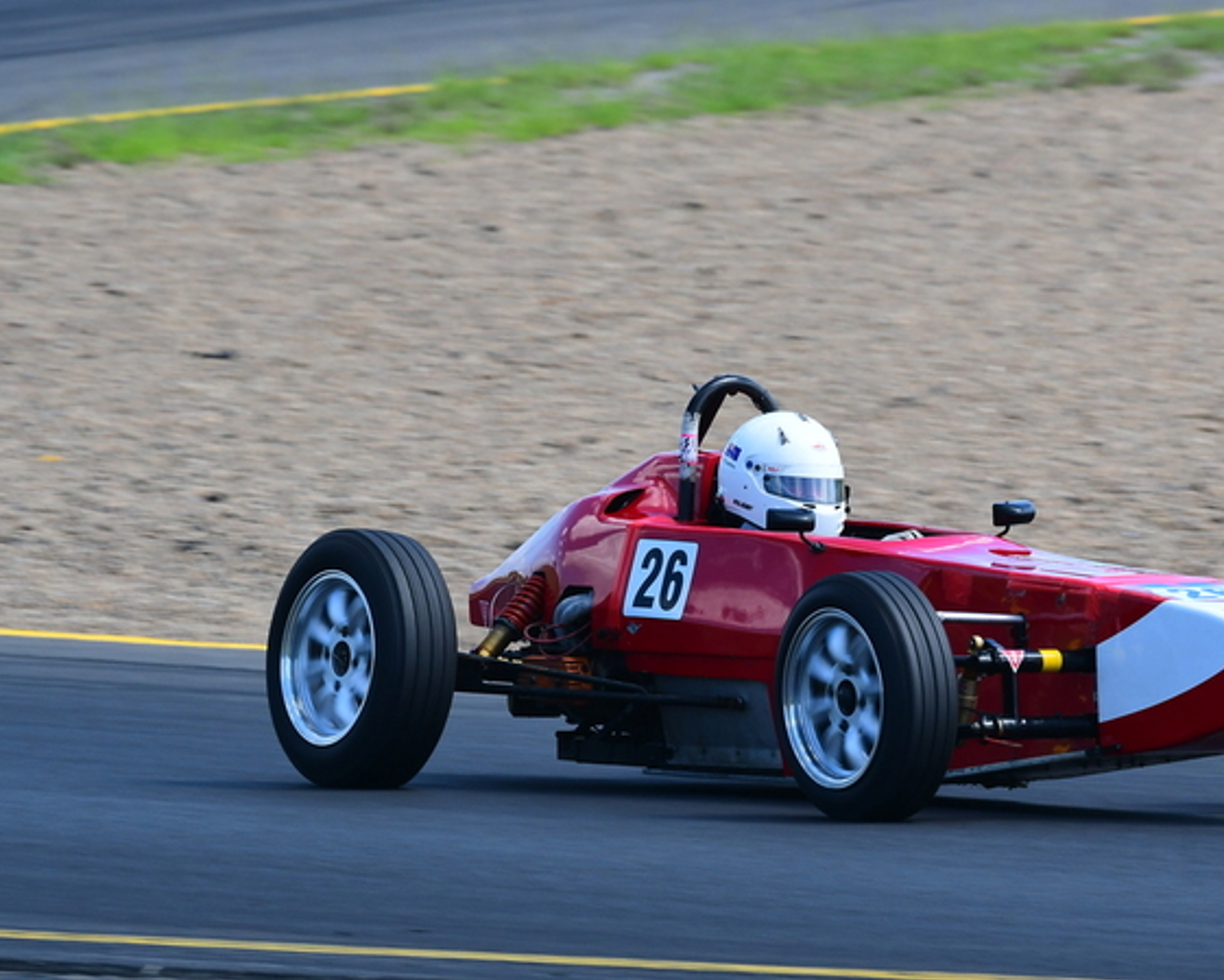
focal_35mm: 763
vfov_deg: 2.0
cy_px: 451
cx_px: 866
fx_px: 27645
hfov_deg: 2.5
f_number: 11
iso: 500
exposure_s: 1/320
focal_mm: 380
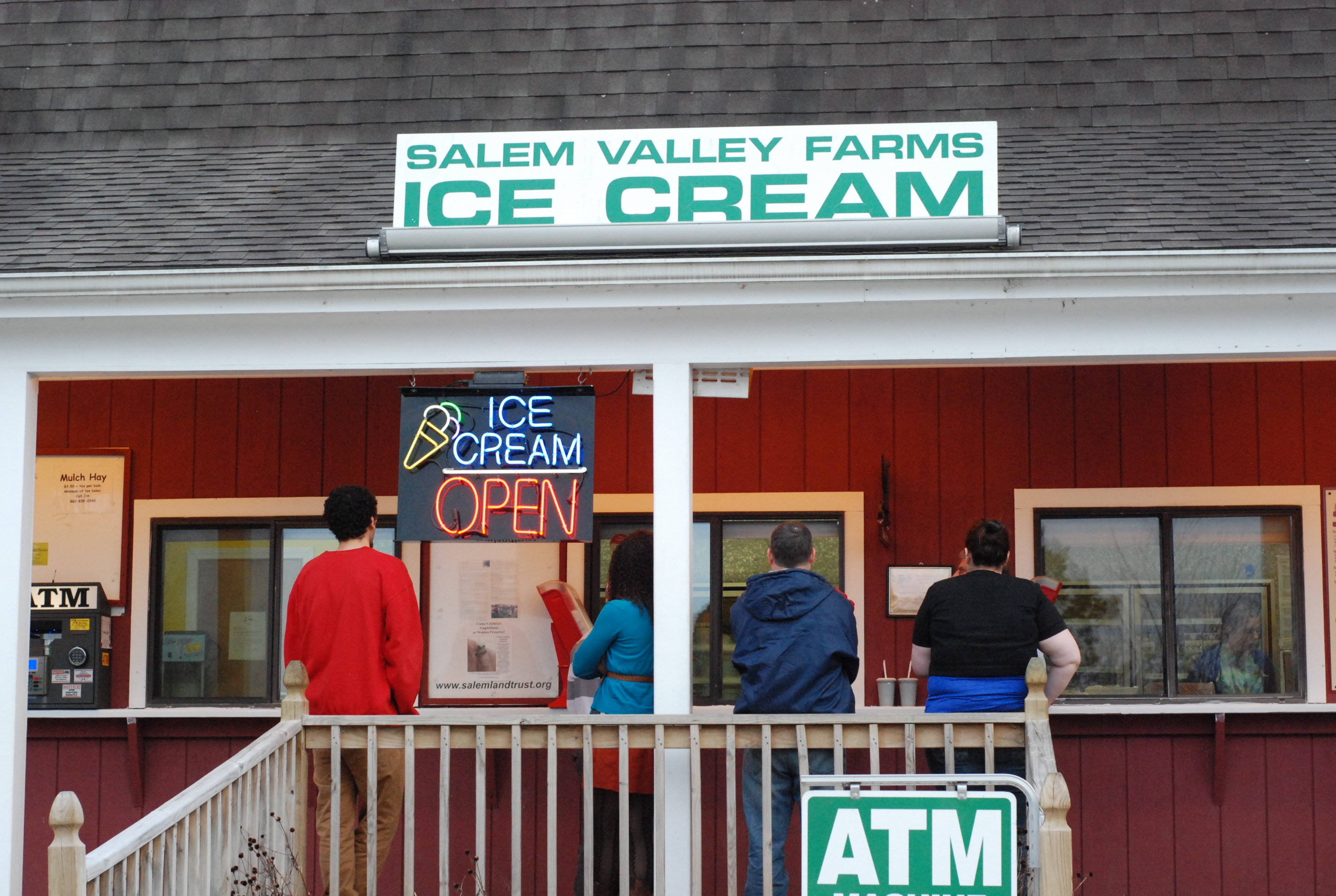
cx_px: 668
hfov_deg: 26.9
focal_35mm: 75
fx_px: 2789
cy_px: 448
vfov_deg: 18.3
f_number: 7.1
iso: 1600
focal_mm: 50
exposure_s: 1/200
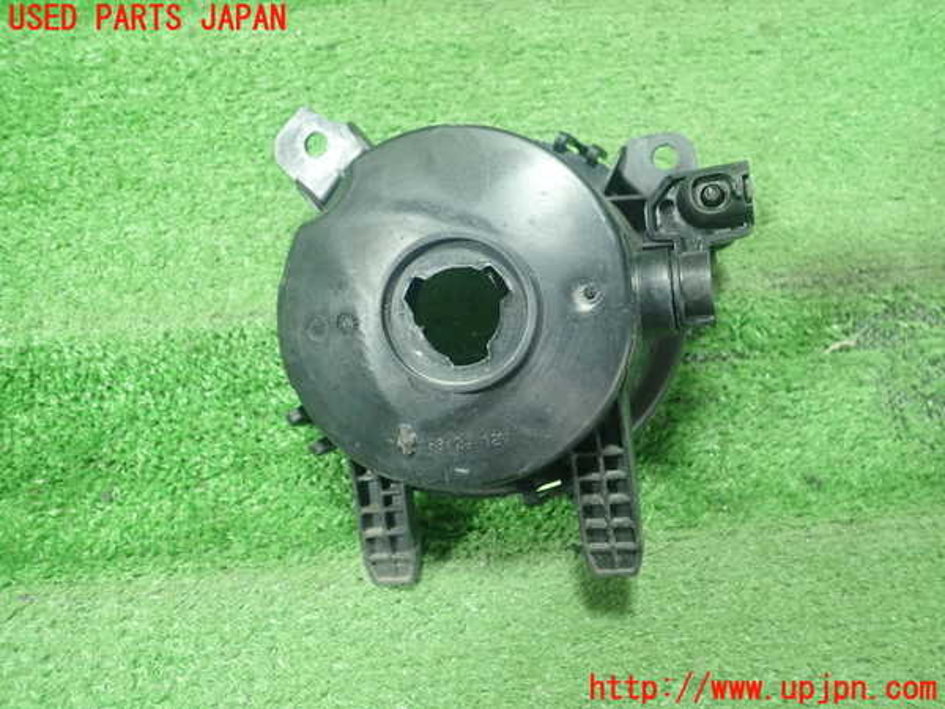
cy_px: 354
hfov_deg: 60.0
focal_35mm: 30
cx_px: 472
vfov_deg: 46.8
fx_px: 819
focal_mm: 5.5
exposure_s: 1/125
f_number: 2.3
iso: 800
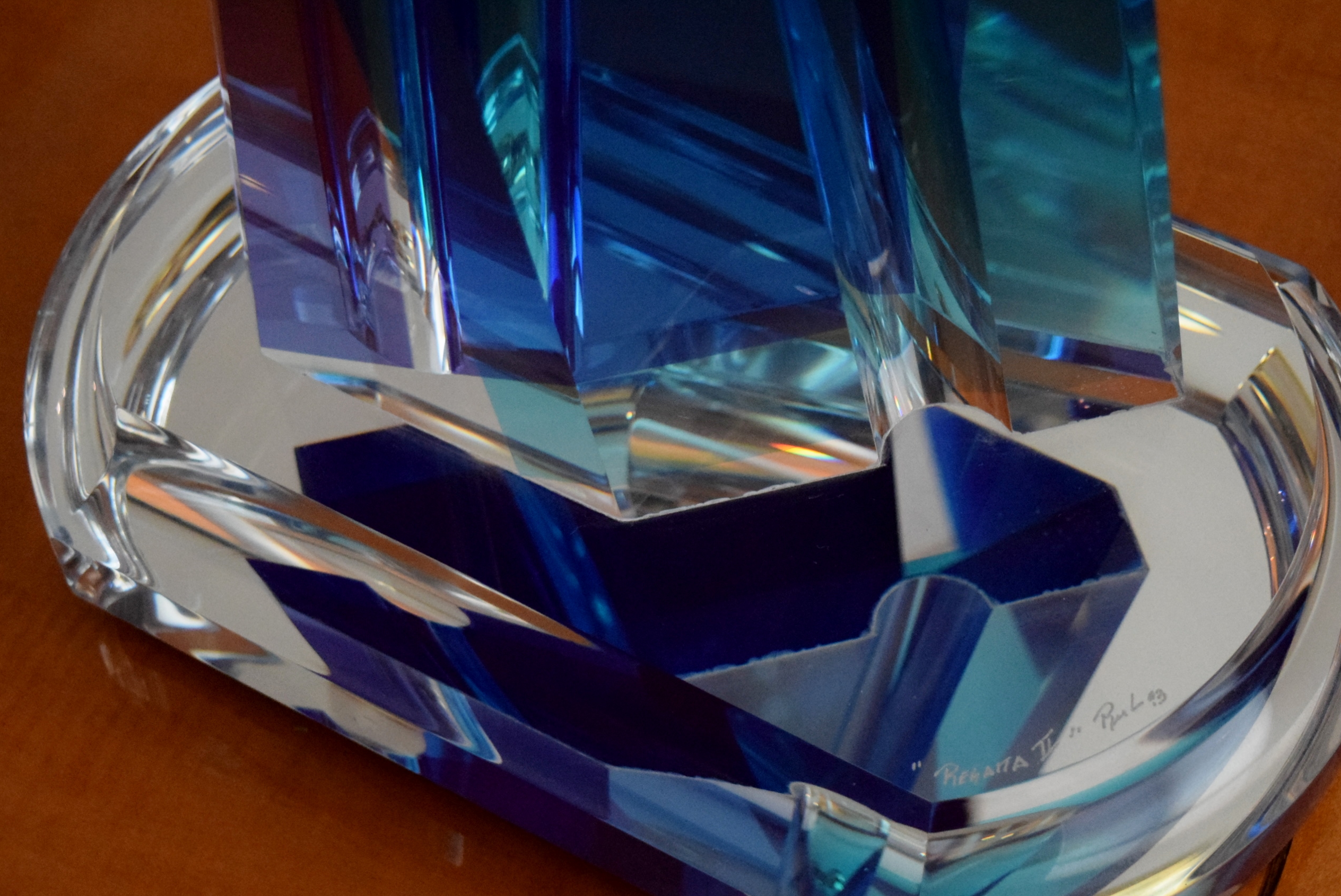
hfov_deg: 28.4
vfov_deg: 19.2
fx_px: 2647
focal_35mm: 71
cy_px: 520
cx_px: 783
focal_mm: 40
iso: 5600
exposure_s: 1/60
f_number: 4.8
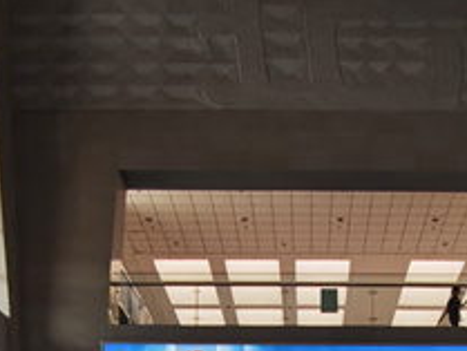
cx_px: 306
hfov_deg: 29.6
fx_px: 877
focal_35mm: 65
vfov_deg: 19.7
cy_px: 521
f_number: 2.2
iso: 125
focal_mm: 2.26
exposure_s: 1/100
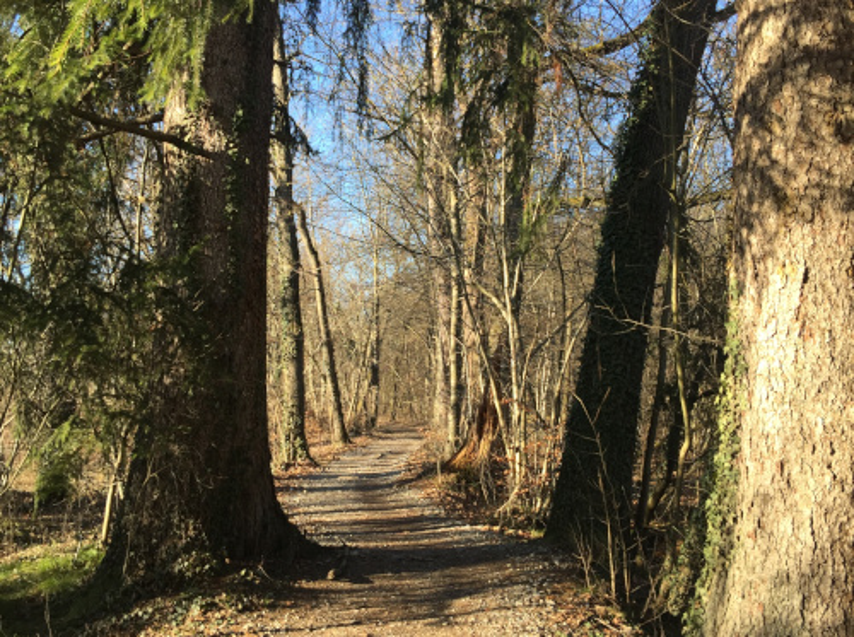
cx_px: 427
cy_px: 318
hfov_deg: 61.8
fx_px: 714
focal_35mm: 29
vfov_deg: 48.1
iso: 32
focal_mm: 4.15
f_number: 2.2
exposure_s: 1/324
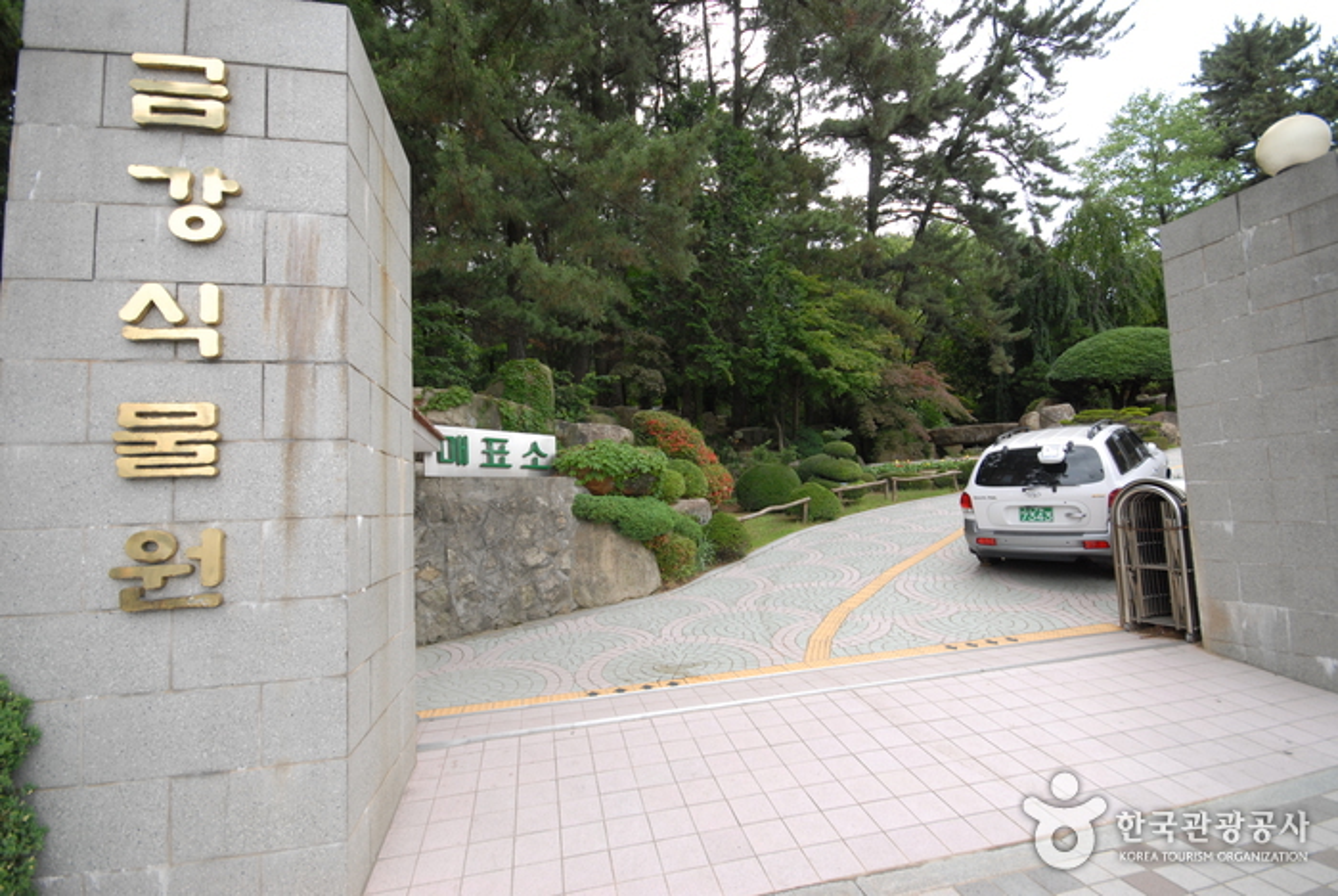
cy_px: 448
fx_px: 558
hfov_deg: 100.3
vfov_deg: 77.5
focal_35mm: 15
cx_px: 669
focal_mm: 10
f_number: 7.1
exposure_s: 1/180
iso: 250
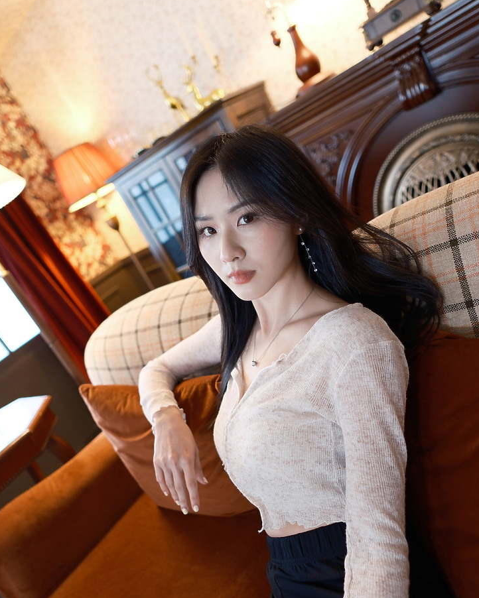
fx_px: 496
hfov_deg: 51.5
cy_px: 346
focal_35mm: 28
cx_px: 224
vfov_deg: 61.9
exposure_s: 1/100
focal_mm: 15
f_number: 1.4
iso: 640
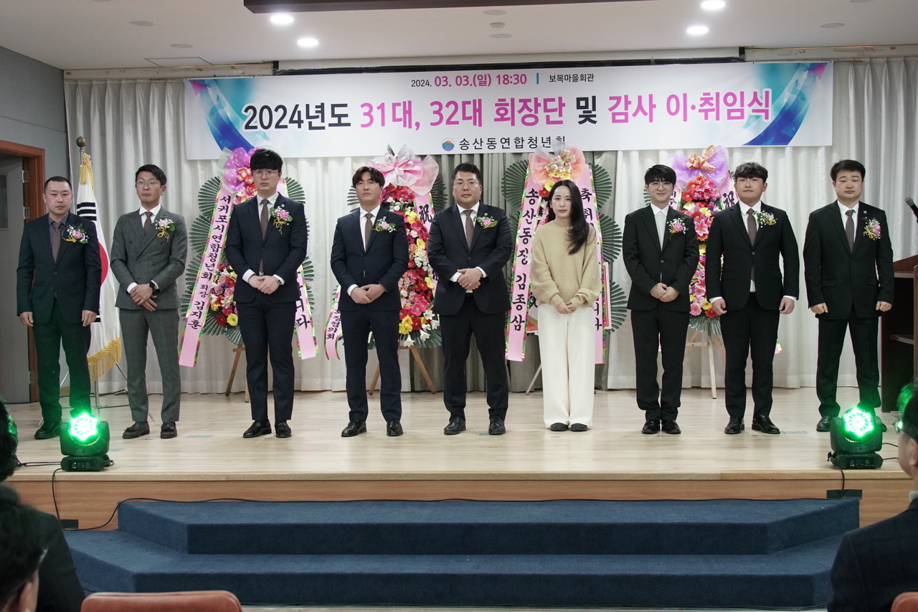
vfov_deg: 28.1
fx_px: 1224
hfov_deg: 41.1
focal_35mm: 48
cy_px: 306
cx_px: 459
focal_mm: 32
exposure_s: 1/50
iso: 2000
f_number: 5.6
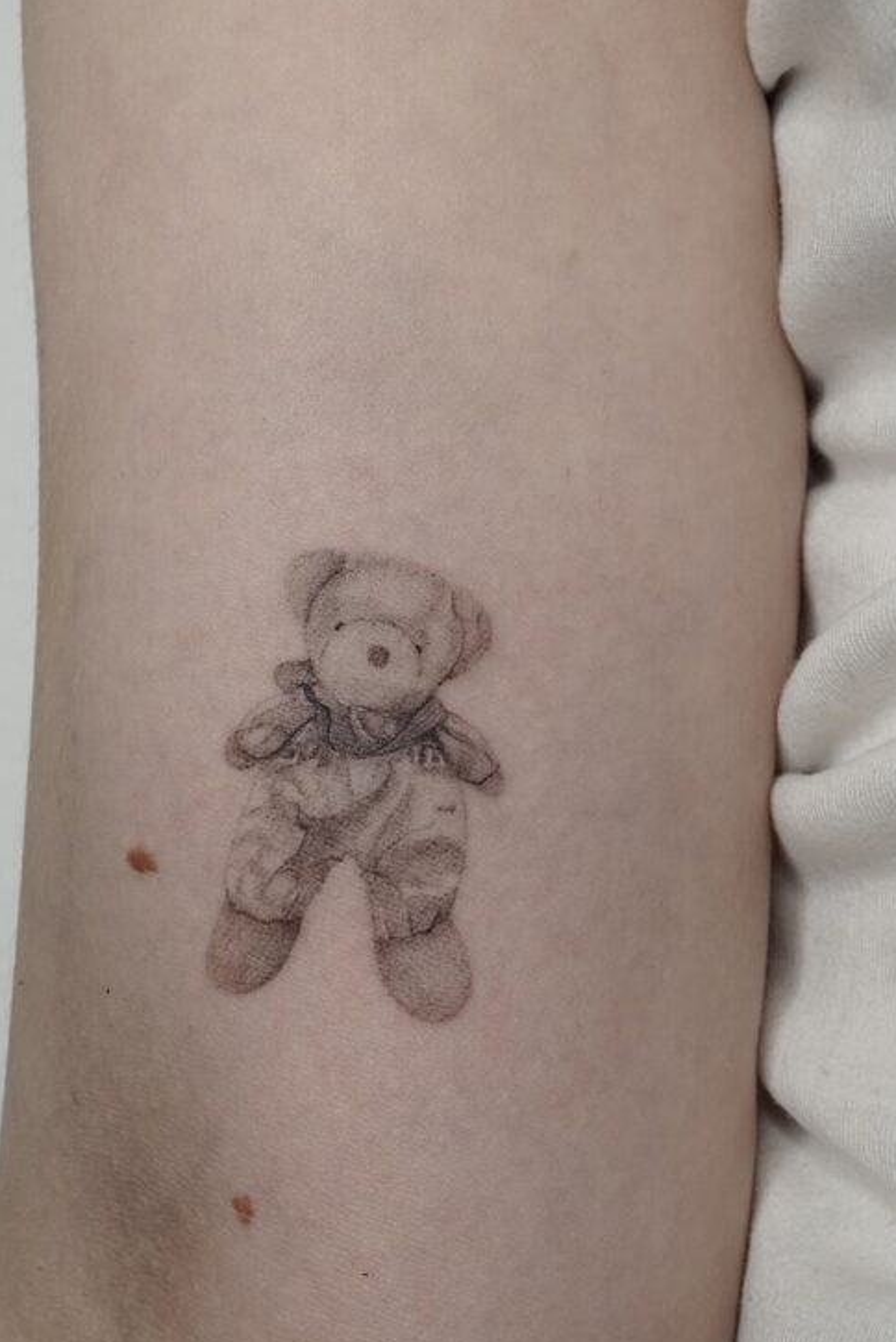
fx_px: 3953
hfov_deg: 12.9
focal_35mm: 106
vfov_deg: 19.3
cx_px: 363
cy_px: 790
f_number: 10
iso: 1600
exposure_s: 1/80
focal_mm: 50
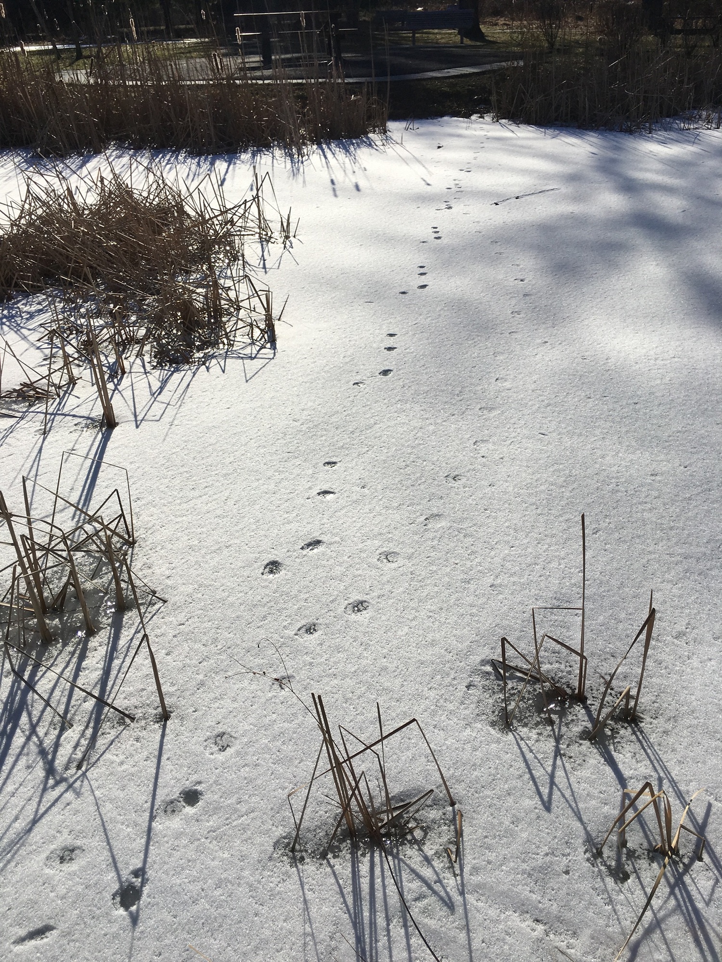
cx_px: 361
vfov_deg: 61.7
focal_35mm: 29
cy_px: 481
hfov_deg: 48.2
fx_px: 806
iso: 25
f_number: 2.2
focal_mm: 4.15
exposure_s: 1/4808
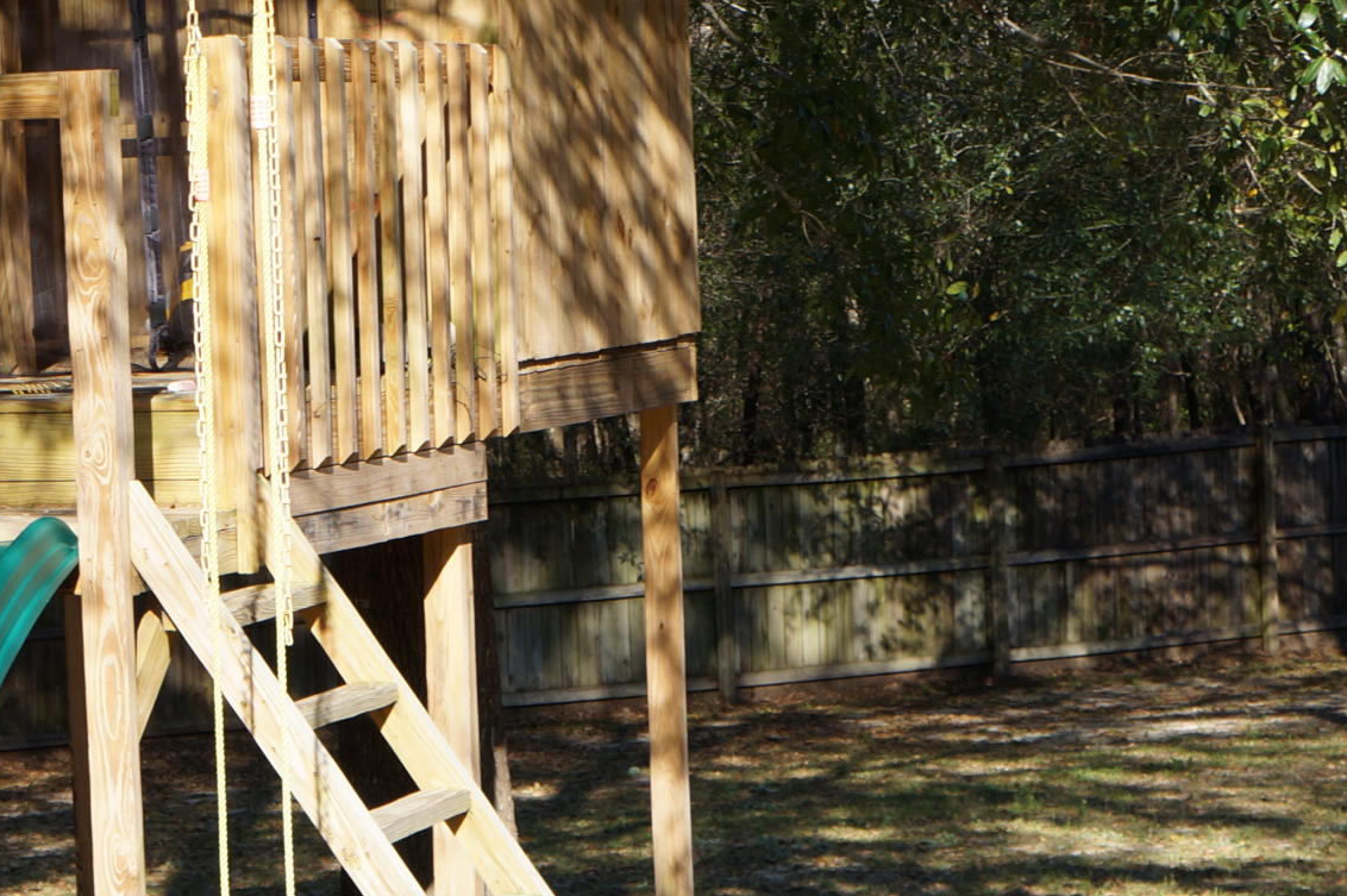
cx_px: -15
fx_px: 4312
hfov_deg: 17.3
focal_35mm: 115
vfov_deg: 11.8
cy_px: 293
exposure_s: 1/200
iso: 100
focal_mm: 29
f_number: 6.3
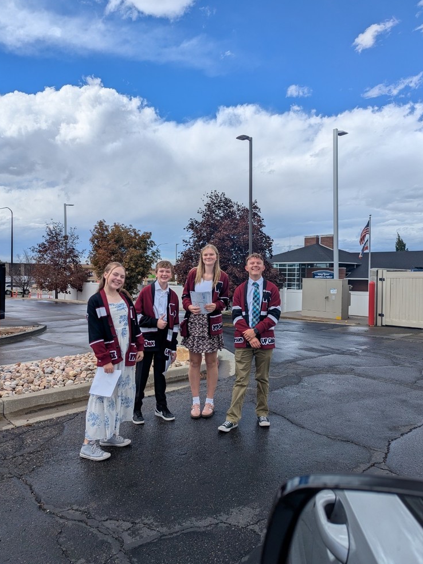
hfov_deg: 54.9
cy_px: 279
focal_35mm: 25
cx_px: 212
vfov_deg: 69.4
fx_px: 407
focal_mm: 6.81
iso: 42
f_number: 1.85
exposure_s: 1/2358
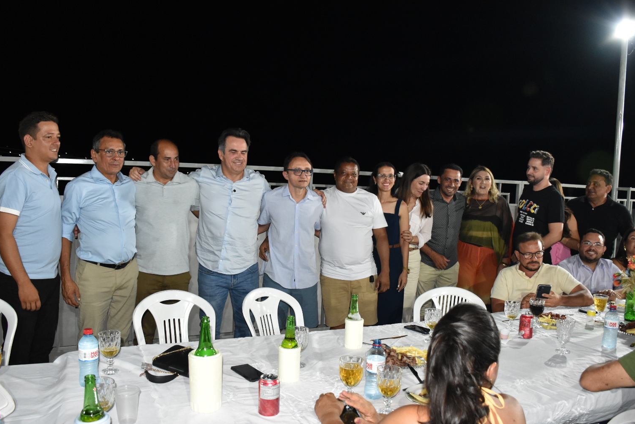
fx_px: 512
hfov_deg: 63.6
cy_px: 225
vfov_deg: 45.0
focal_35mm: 29
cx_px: 318
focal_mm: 18
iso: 2000
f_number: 4
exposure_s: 1/100
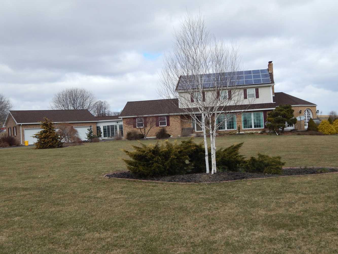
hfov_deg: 43.8
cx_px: 169
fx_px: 420
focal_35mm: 43
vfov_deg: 33.6
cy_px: 127
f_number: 3.6
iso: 125
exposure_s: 1/1000
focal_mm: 7.7
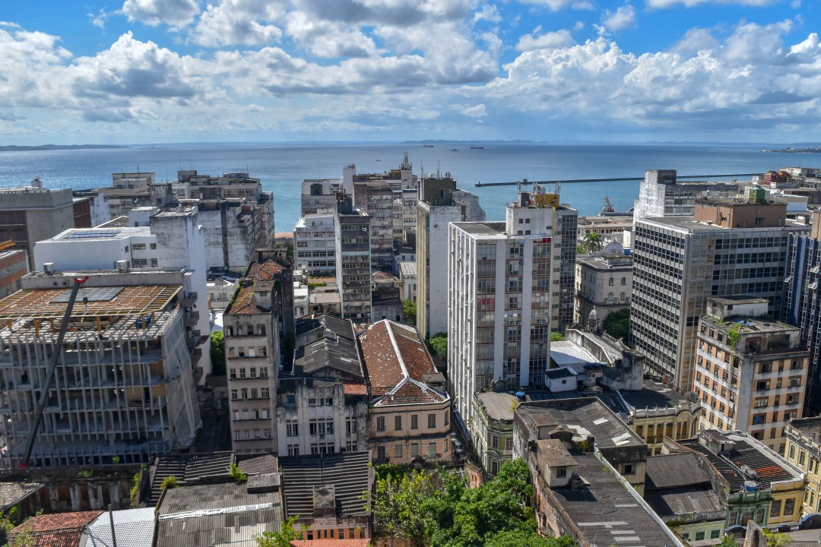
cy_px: 274
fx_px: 616
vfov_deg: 47.9
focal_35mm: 27
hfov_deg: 67.4
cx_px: 410
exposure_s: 1/2000
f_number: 7.1
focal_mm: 18
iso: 400
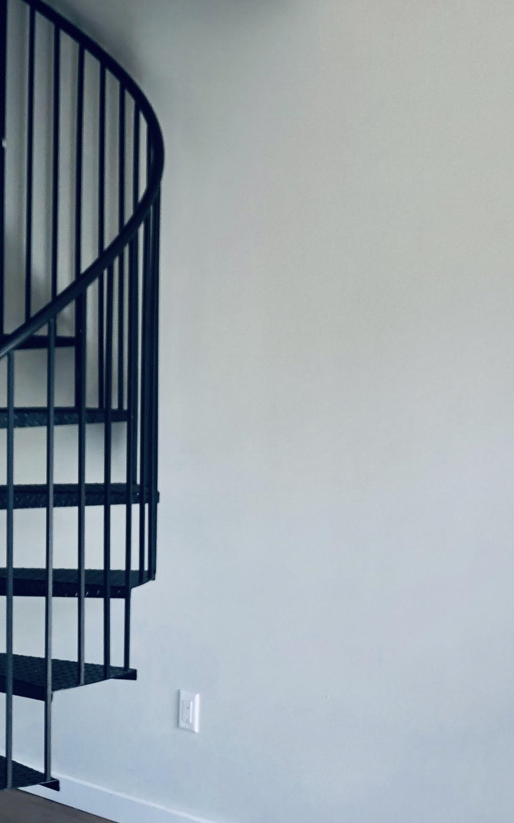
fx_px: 1368
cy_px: 509
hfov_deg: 20.8
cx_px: 37
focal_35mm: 61
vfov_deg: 33.3
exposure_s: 1/120
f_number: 1.8
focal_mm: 3.99
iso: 50
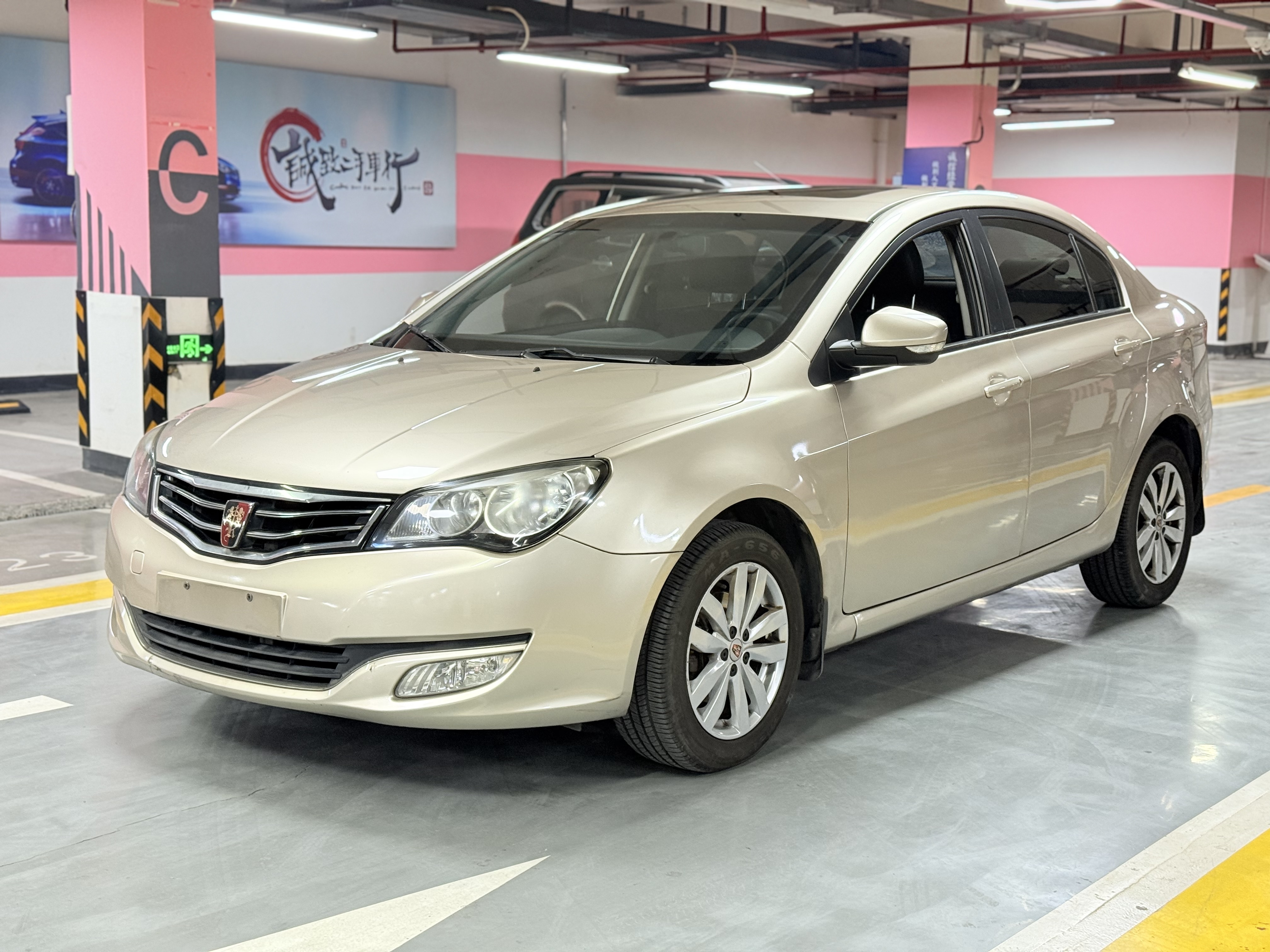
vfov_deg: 30.3
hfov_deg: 39.7
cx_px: 635
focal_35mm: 48
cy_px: 476
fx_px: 1761
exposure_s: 1/50
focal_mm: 6.76
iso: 200
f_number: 1.78
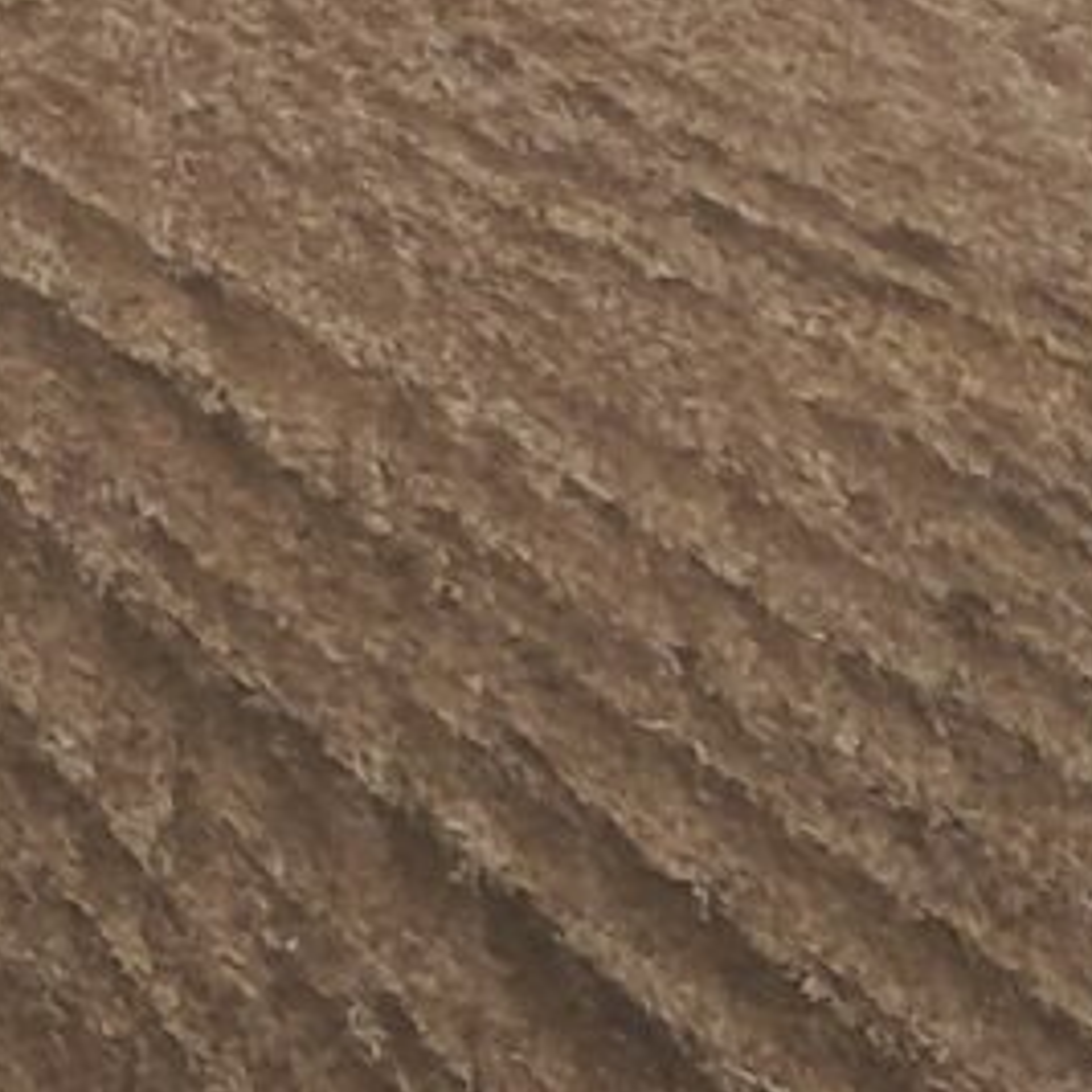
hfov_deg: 6.5
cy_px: -2303
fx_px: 8173
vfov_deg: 6.8
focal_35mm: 229
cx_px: -2973
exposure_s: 1/746
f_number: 1.8
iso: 50
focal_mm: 4
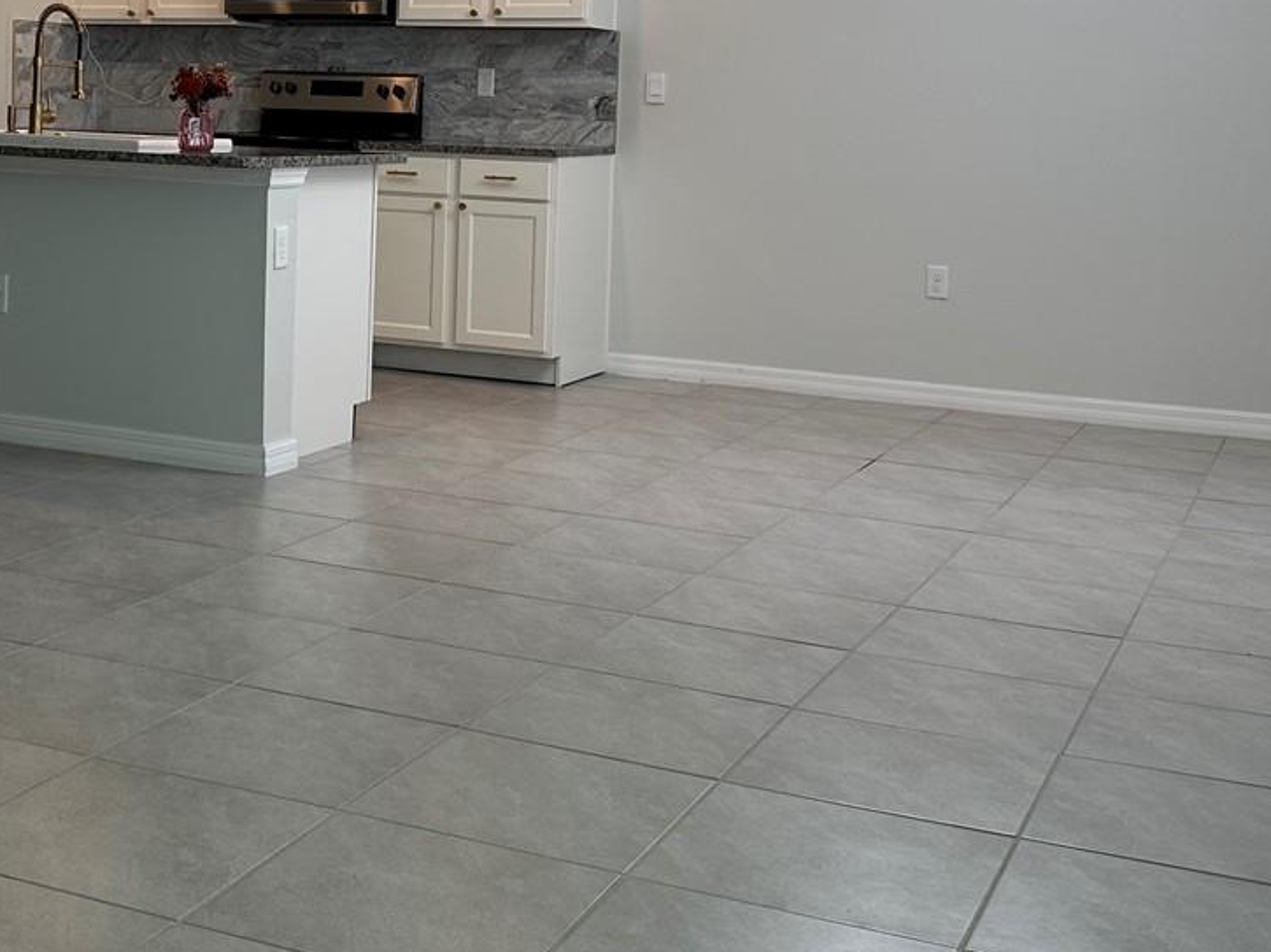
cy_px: 186
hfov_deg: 35.4
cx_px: 328
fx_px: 1945
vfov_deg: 27.0
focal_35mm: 53
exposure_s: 1/128
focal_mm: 6.86
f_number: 1.78
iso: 64
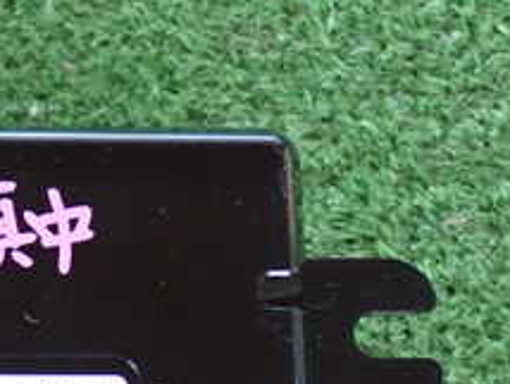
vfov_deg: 10.5
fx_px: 2065
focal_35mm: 140
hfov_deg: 13.6
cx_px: -126
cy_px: 436
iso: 800
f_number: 3.2
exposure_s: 1/40
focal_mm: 9.01
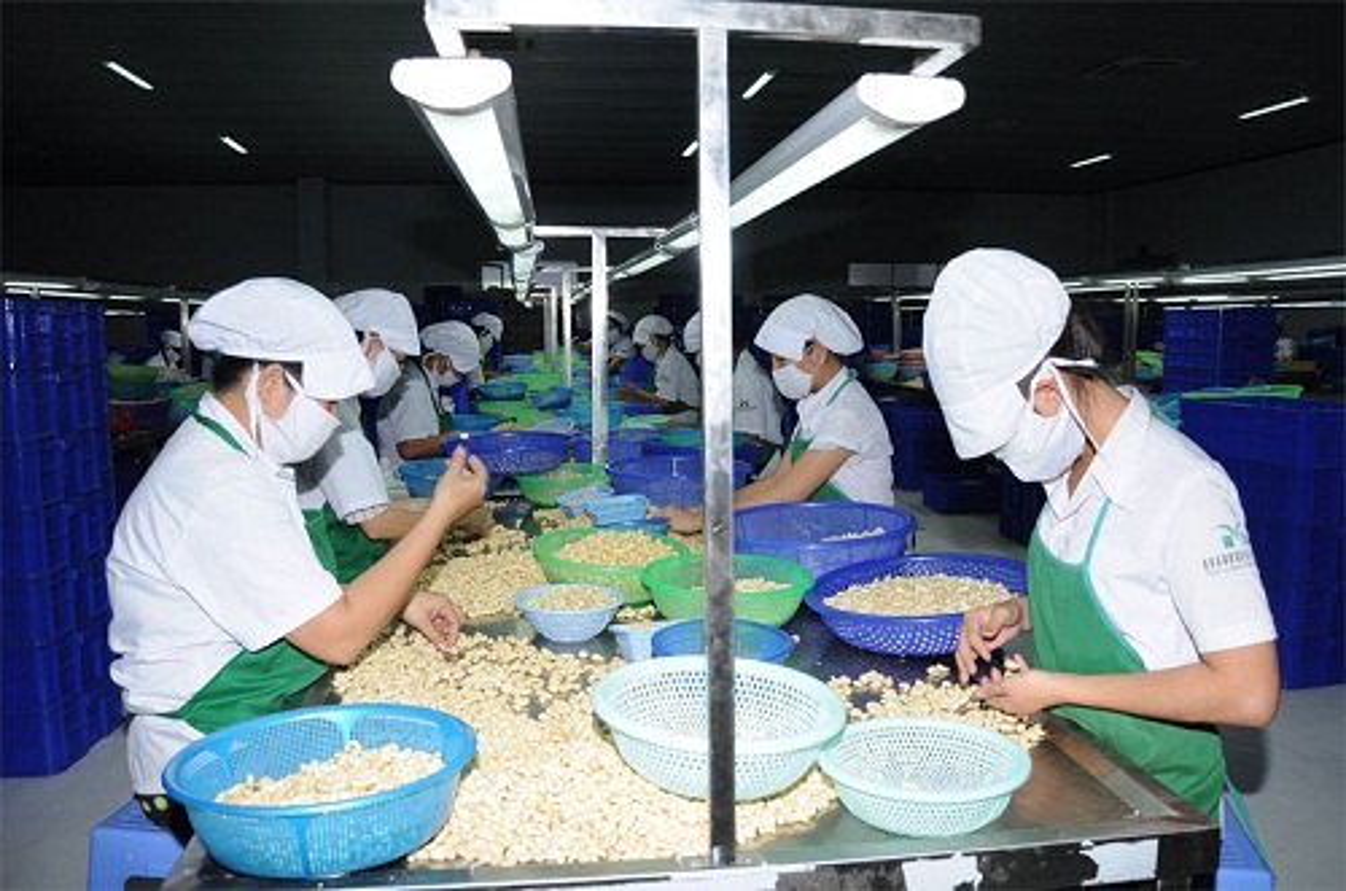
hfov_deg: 67.5
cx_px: 673
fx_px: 1007
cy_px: 446
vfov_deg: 47.7
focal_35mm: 27
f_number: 5
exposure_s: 1/80
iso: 400
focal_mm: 18
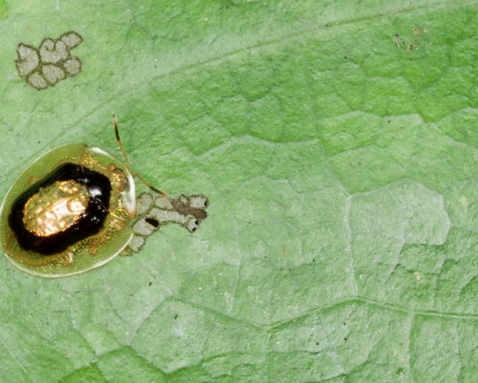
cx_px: 96
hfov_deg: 8.5
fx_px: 3198
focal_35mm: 226
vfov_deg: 6.8
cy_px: 94
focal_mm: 60
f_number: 9
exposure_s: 1/60
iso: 400
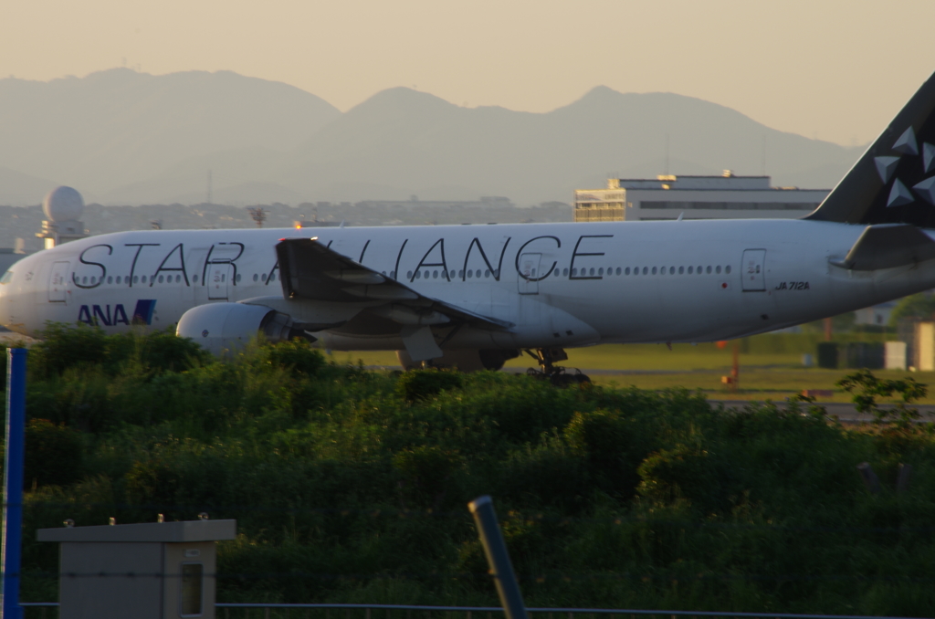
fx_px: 11662
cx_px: 468
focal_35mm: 450
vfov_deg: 3.0
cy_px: 310
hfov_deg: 4.6
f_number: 20
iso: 80
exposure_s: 1/13
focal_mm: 300
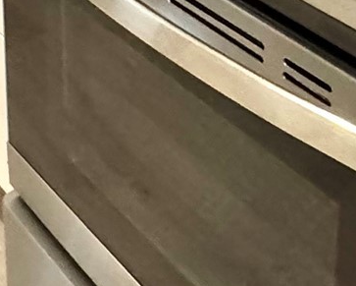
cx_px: 247
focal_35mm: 77
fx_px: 812
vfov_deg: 15.3
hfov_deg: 24.6
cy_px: -316
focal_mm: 2.22
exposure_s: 1/60
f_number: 2.2
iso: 800
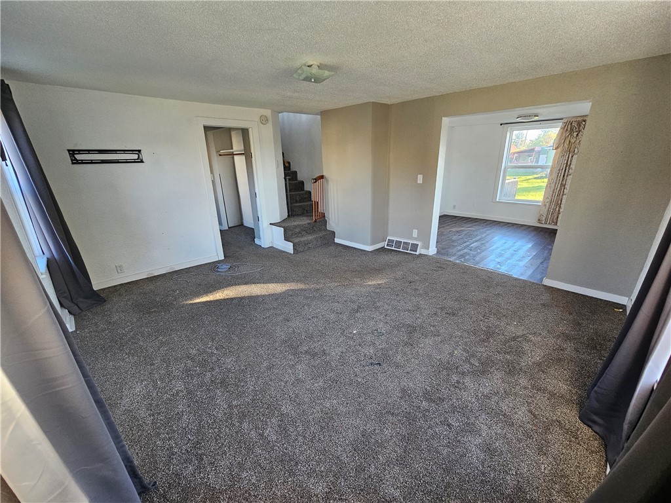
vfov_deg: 89.9
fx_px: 252
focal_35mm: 13
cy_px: 252
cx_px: 336
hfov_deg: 106.2
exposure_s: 1/77.4
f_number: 2.2
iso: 200
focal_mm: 2.2
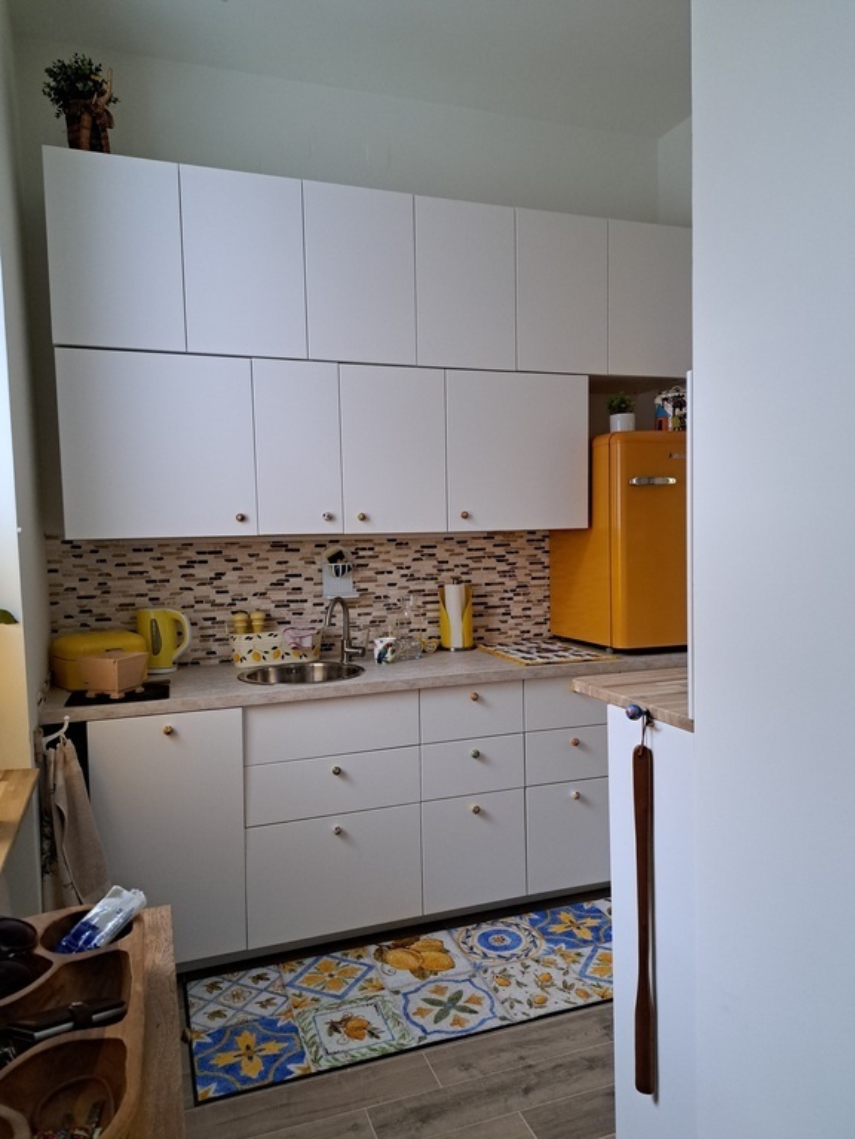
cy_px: 570
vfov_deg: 71.6
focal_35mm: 24
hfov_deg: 56.8
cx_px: 428
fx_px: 790
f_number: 1.8
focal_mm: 5.23
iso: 400
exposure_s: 1/33
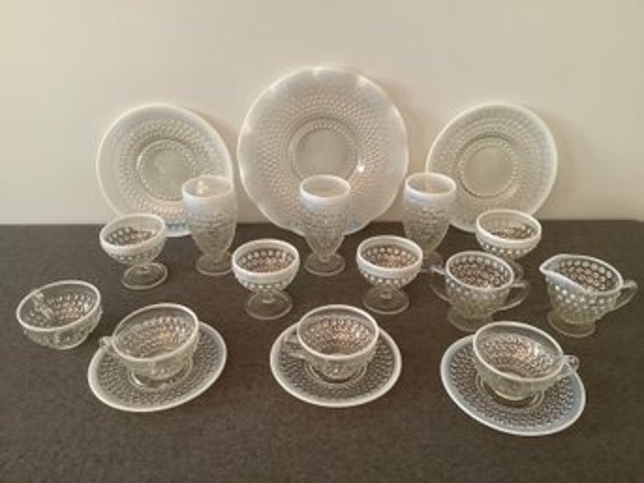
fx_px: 577
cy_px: 242
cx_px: 322
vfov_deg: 45.4
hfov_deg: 58.4
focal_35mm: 31
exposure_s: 1/33
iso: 320
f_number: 2.4
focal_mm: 3.3
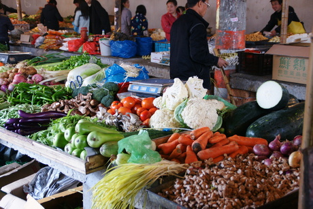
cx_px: 156
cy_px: 104
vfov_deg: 22.6
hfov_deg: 33.4
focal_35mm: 60
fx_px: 522
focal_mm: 40
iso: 800
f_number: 4.5
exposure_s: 1/25
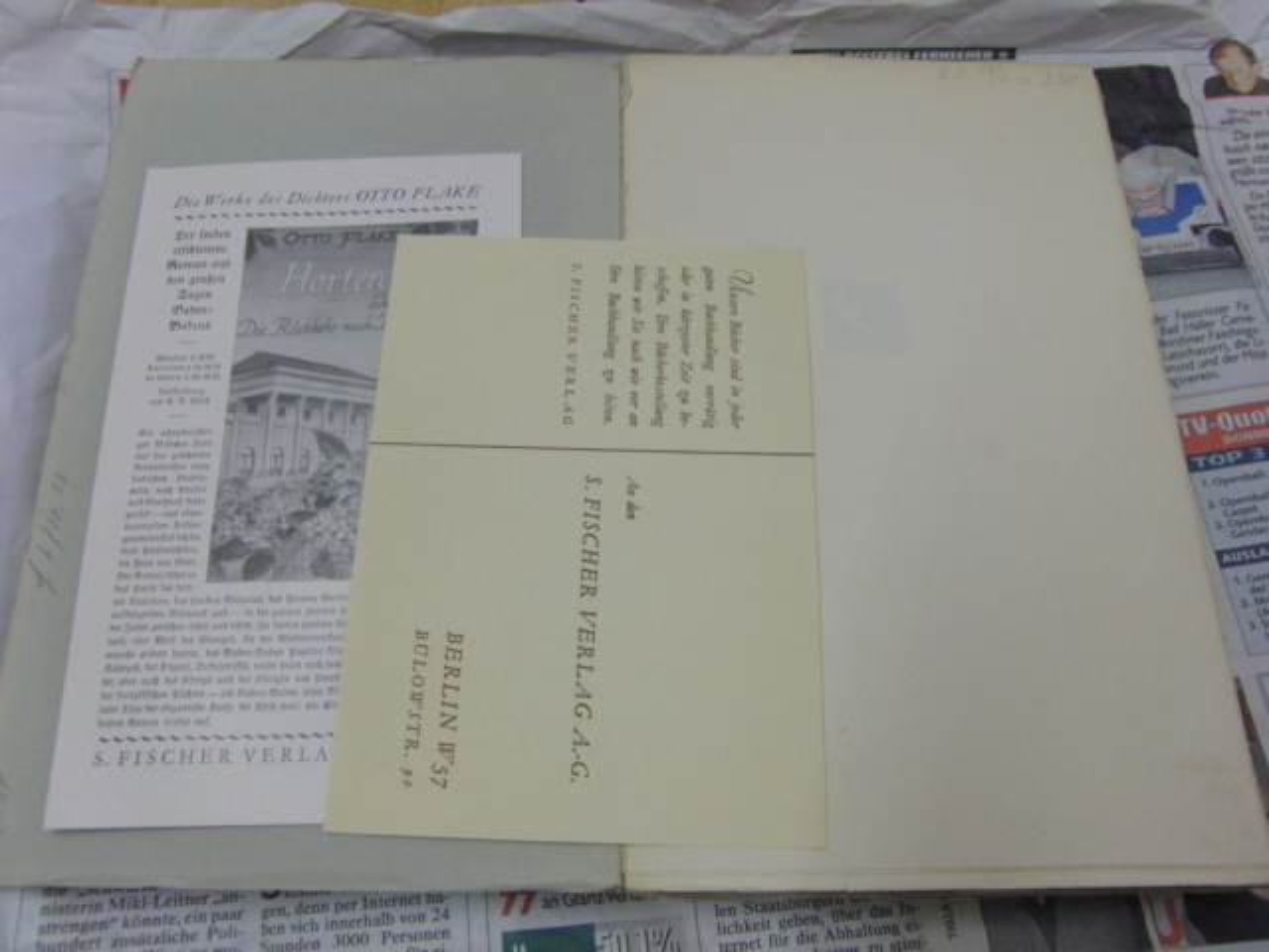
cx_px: 634
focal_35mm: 30
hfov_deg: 60.0
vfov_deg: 46.8
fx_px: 1100
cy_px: 476
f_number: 2.8
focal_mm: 5.3
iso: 400
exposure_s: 1/125
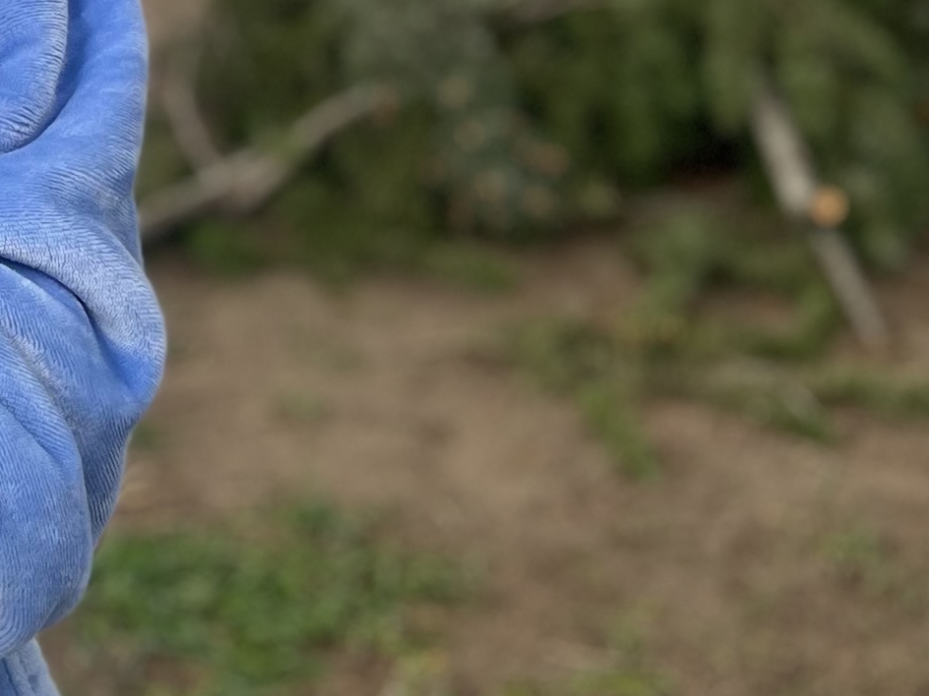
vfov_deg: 12.6
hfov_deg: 16.8
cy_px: -399
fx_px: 2979
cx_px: -264
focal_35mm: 111
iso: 50
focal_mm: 5.1
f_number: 1.6
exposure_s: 1/558
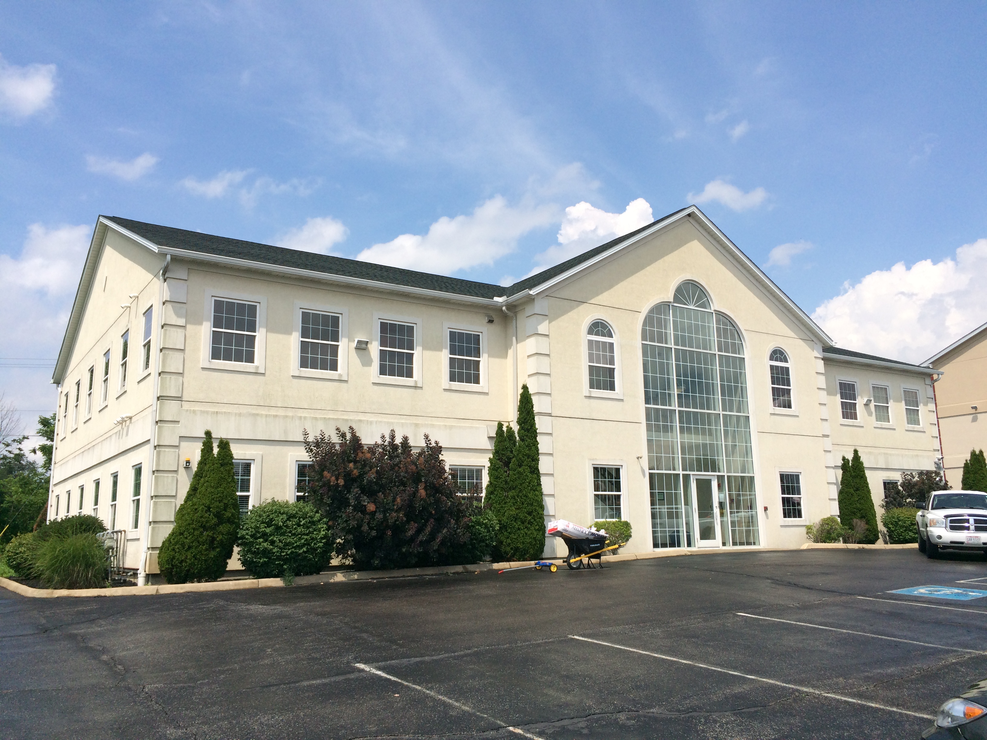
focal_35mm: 29
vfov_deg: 48.2
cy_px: 370
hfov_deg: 61.7
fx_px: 827
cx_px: 494
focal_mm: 4.15
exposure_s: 1/3425
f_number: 2.2
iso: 32
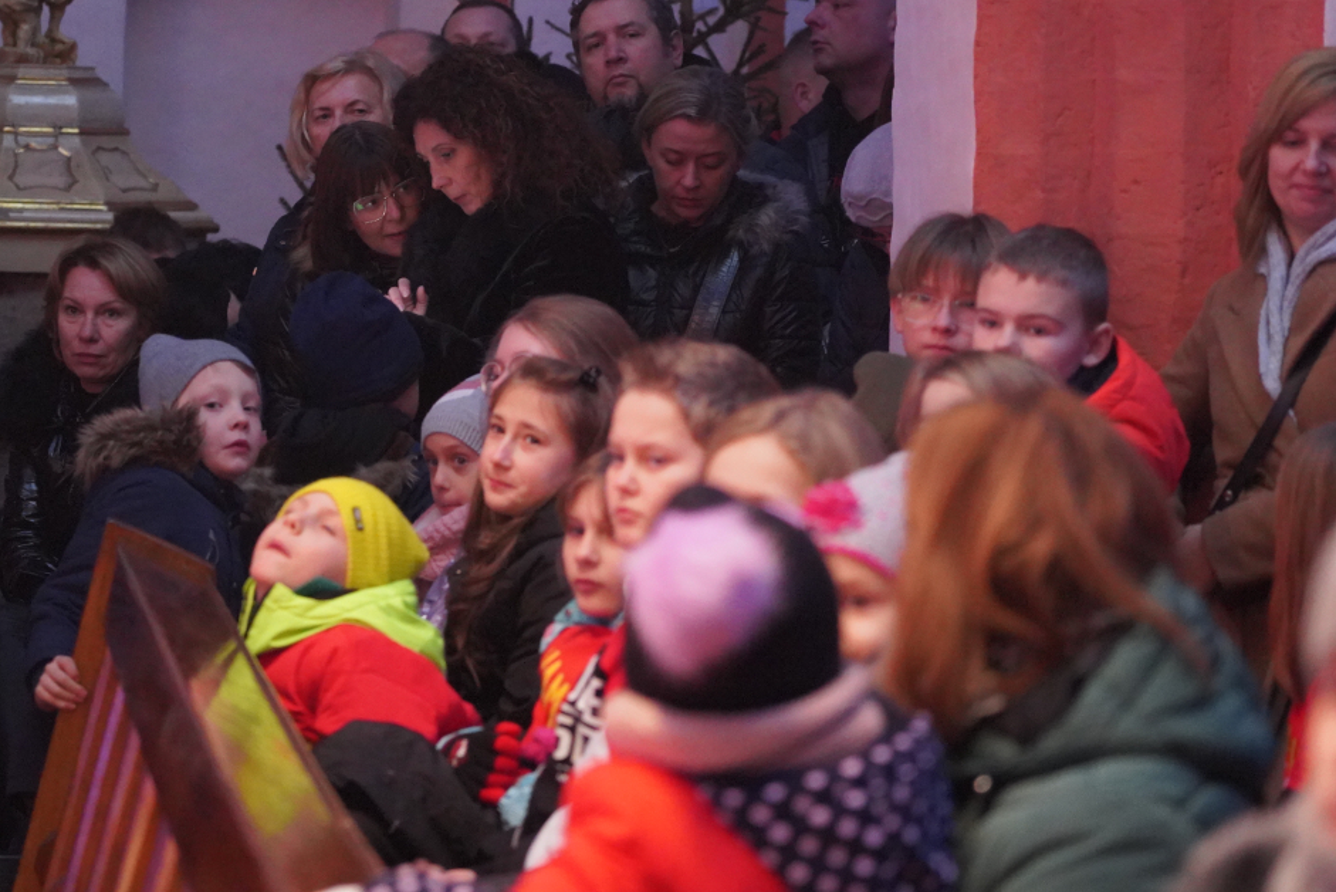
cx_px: 558
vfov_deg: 9.5
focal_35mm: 145
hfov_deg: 14.1
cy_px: 288
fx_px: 5382
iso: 12800
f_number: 4
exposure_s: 1/100
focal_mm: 105
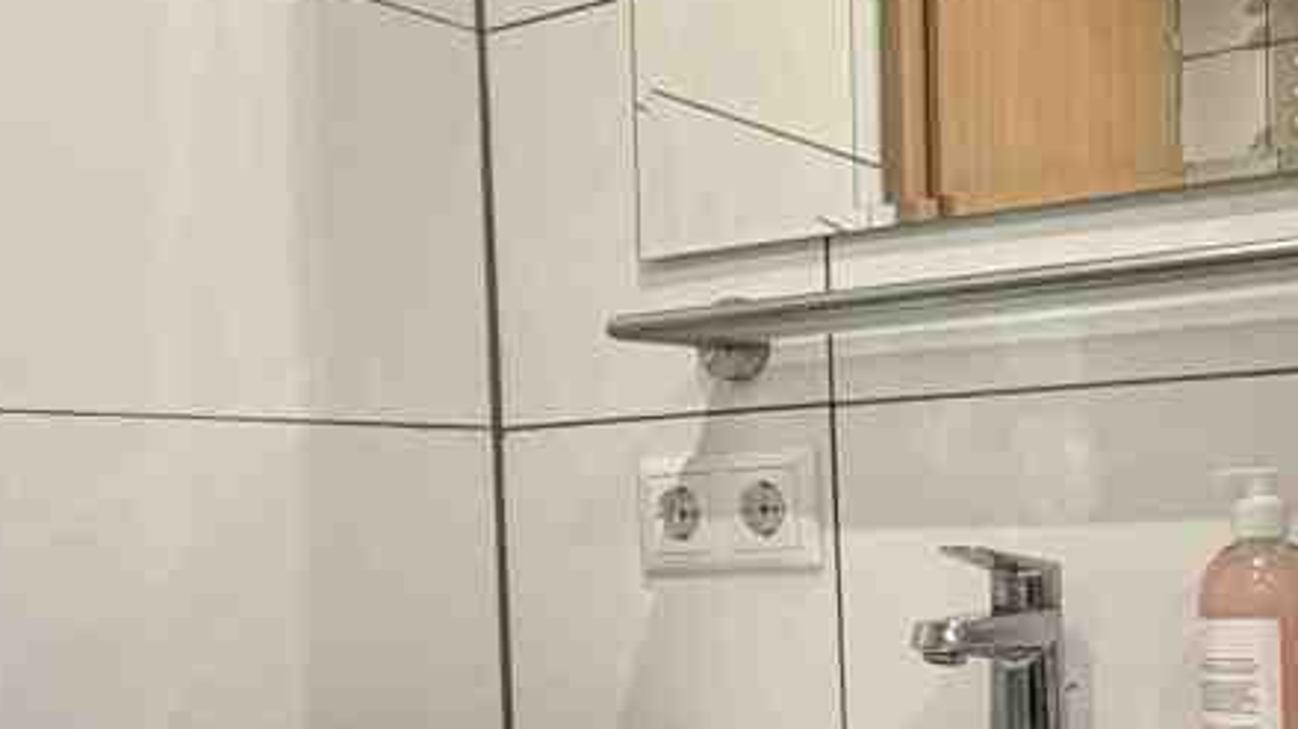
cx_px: 705
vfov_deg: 22.7
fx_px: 1789
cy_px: 577
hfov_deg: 39.8
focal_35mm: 52
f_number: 2.2
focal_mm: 2.22
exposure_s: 1/50
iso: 125
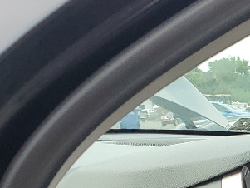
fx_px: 997
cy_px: 378
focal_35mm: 138
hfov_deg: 11.9
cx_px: 572
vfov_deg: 10.0
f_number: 1.5
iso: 50
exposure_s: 1/476
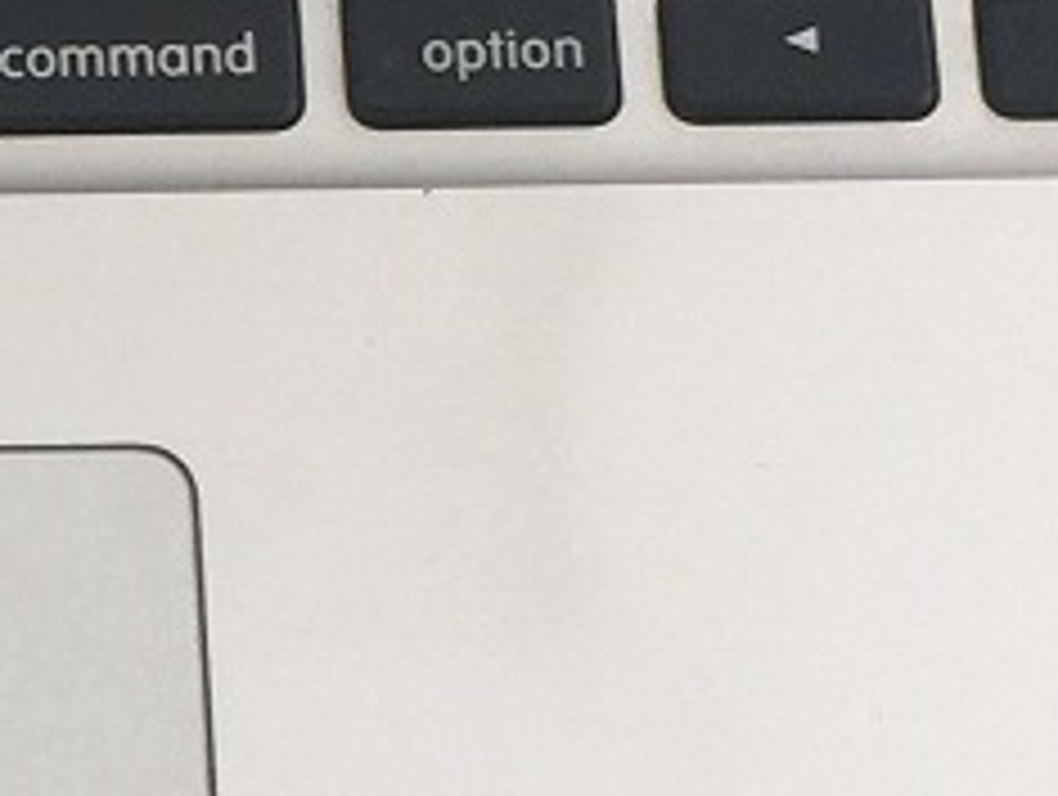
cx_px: -513
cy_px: 562
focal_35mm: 201
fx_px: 6153
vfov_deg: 7.4
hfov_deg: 9.6
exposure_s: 1/33
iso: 32
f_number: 2.2
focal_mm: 4.15
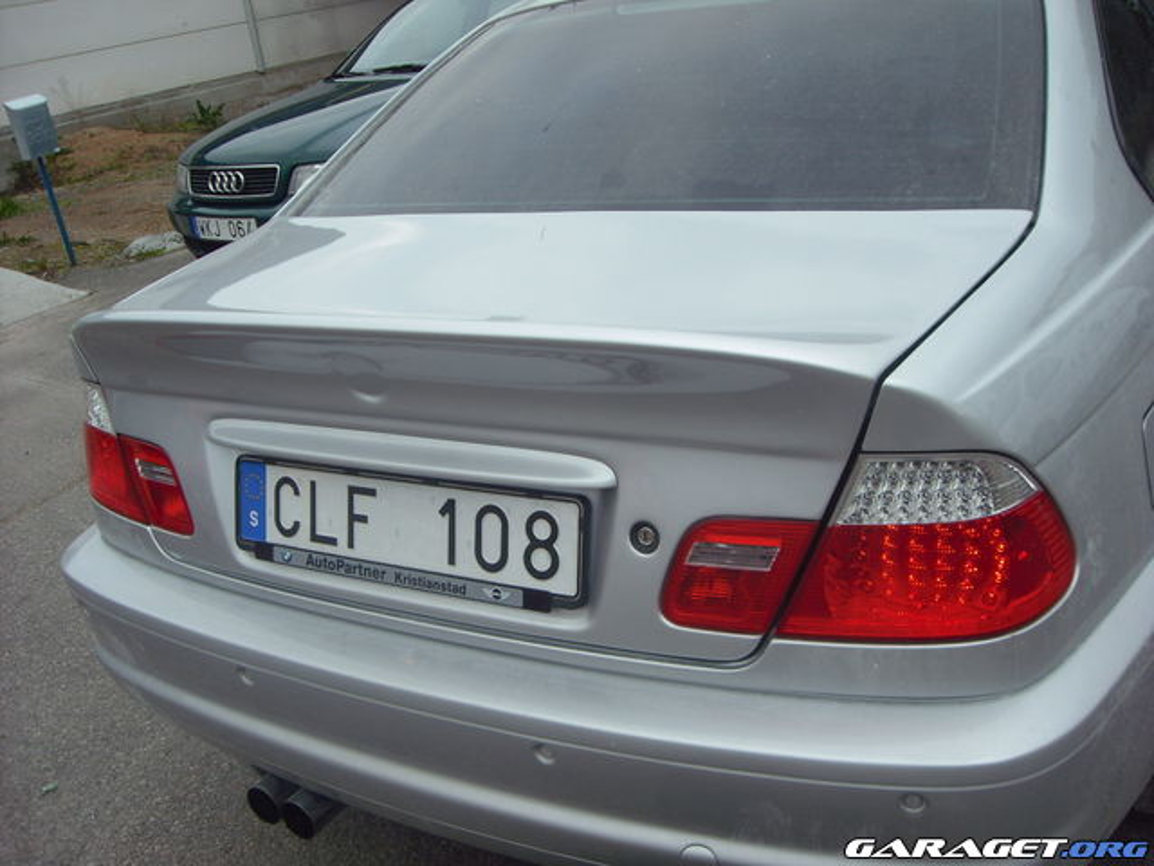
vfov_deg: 38.7
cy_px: 433
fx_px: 1233
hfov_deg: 50.1
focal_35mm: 37
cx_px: 577
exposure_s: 1/125
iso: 80
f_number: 2.7
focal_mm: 6.2
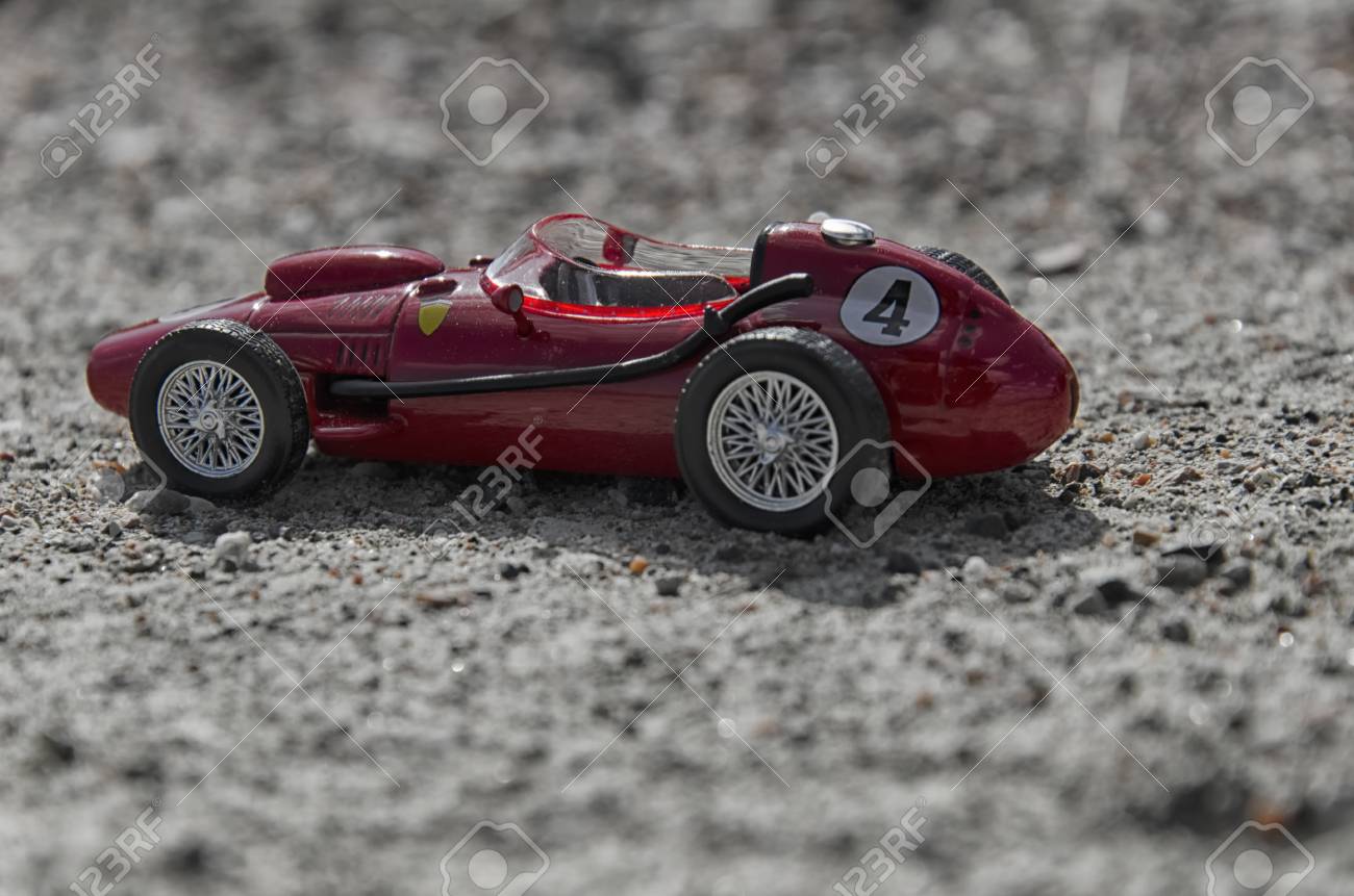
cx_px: 677
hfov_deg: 13.1
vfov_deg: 8.7
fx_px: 5911
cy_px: 448
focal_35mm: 158
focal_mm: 105
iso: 100
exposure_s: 1/400
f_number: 10
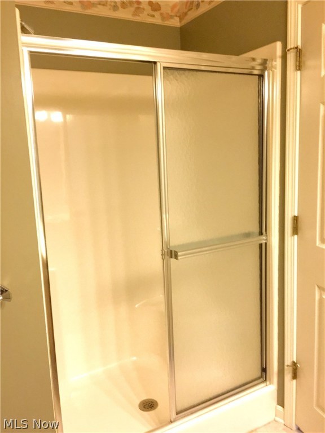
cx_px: 162
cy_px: 216
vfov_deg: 61.7
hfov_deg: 48.2
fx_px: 363
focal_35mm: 29
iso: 160
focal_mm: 4.15
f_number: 2.2
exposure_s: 1/30
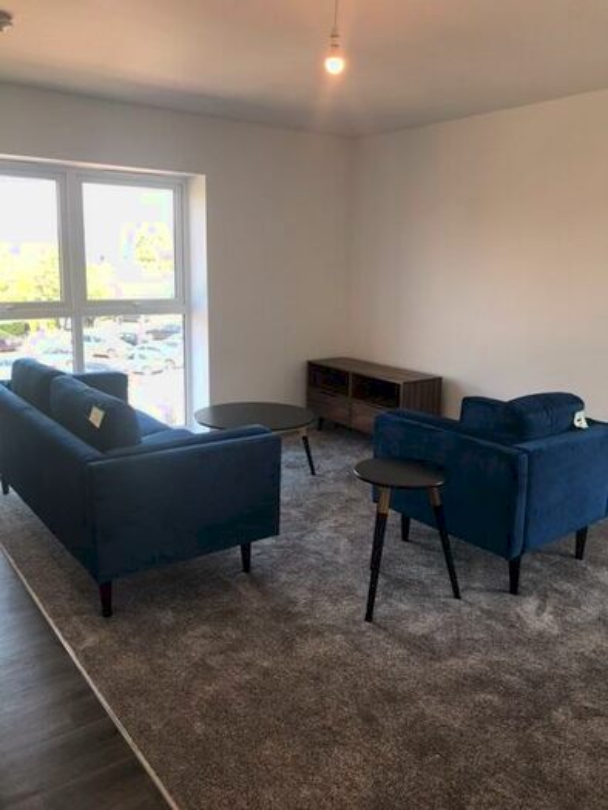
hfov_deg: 49.8
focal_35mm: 28
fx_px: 655
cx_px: 304
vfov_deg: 63.4
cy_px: 405
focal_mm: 3.99
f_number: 1.8
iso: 20
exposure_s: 1/101
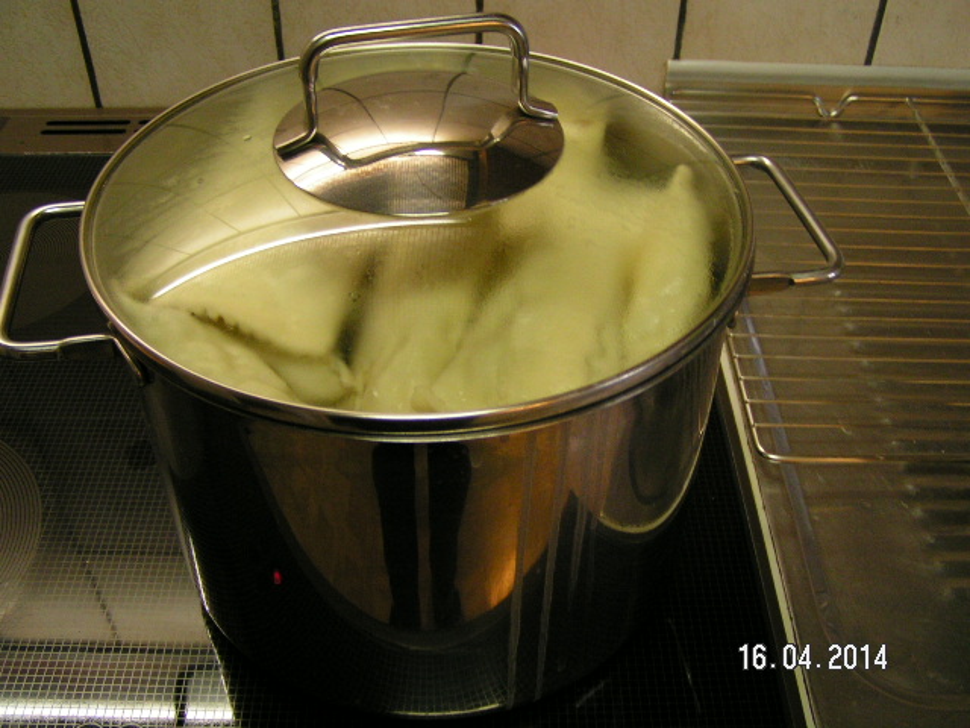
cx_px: 485
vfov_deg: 37.7
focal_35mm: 38
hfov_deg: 49.0
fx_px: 1065
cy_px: 364
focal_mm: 5.8
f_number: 2.8
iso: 200
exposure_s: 1/25
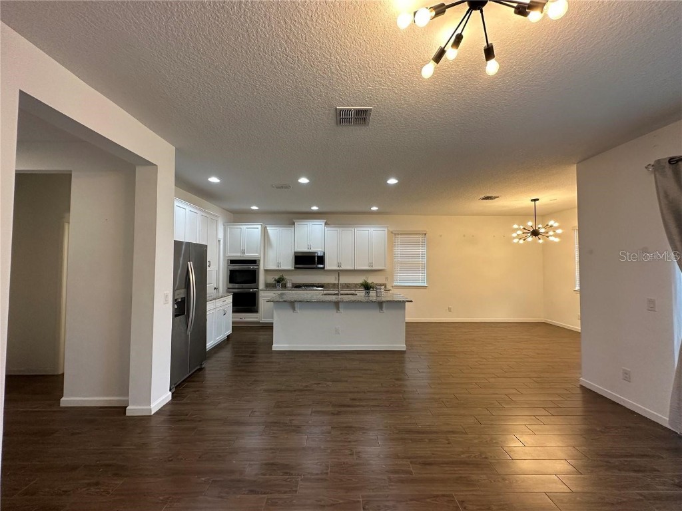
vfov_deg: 85.7
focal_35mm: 14
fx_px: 276
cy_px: 256
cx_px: 341
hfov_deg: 102.1
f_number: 2.2
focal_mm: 2.22
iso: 200
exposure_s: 1/120
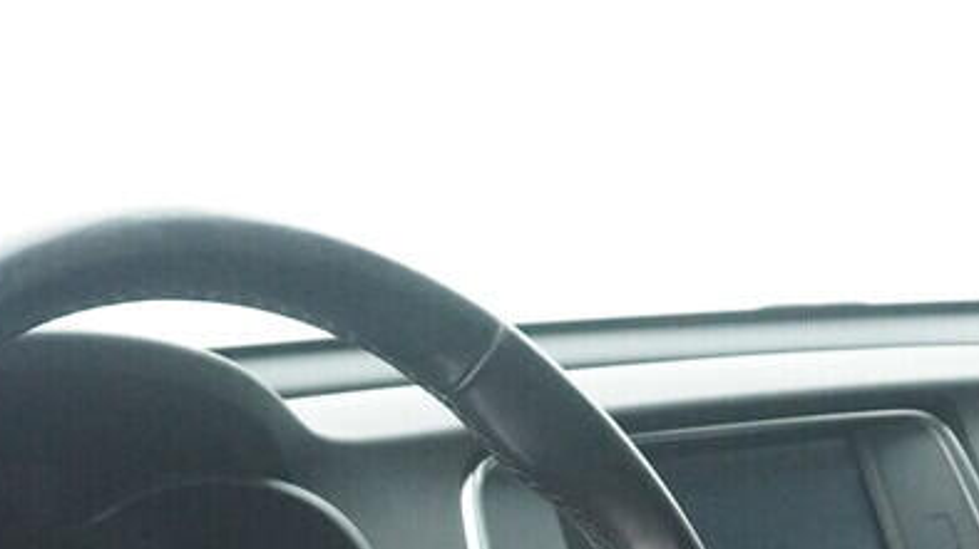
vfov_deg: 12.0
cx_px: 400
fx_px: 2542
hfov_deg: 21.8
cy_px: 679
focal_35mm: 98
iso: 6400
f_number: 6.3
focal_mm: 24
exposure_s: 1/250
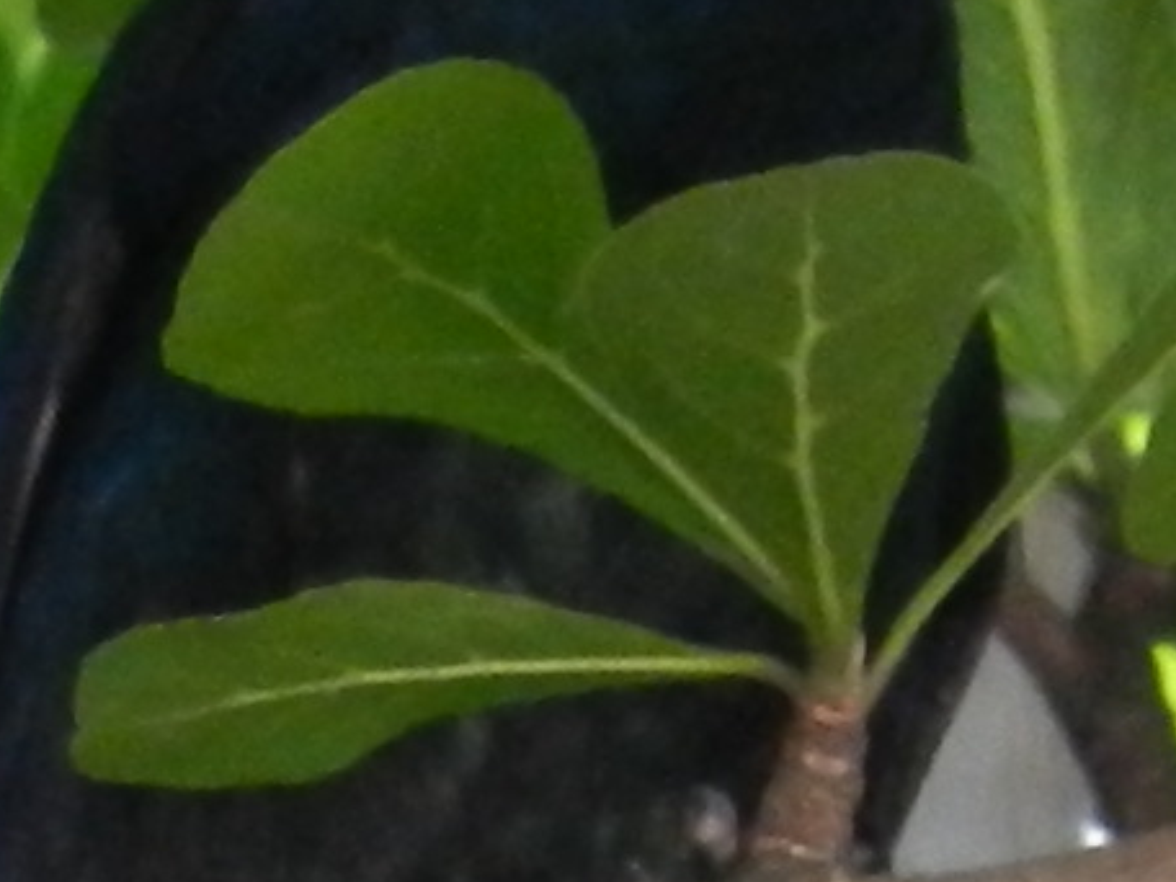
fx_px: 109528
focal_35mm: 3224
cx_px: 830
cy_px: -573
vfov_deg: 0.5
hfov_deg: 0.6
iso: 640
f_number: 5.9
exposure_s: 1/160
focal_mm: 81
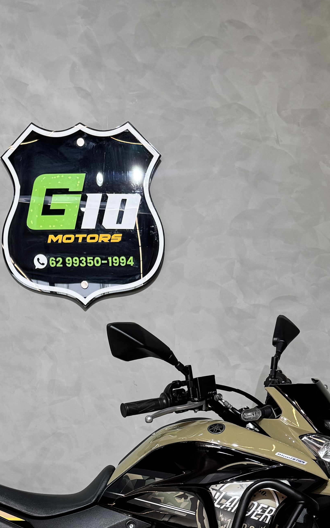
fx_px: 806
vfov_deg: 32.1
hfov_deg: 23.1
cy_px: 578
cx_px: 151
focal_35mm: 56
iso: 200
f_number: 1.78
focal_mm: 6.76
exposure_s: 1/120
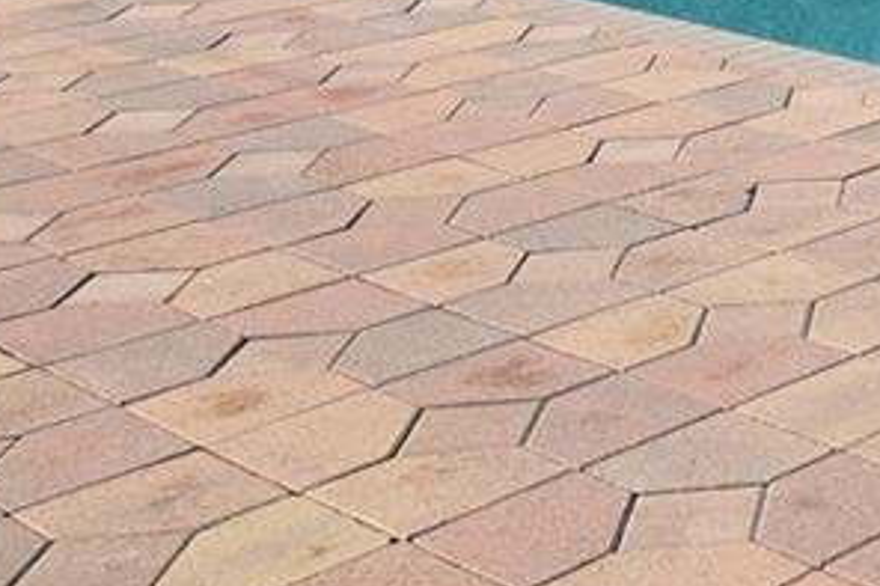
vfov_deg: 15.3
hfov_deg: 19.5
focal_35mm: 81
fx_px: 1979
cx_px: 1528
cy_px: -339
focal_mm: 10
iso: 200
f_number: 8
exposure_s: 1/640
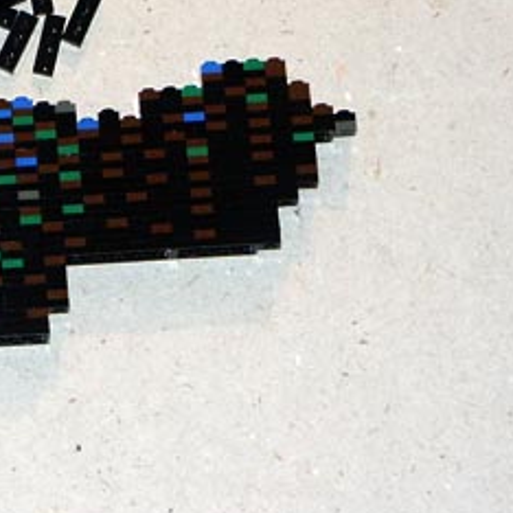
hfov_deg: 7.9
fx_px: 3689
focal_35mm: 220
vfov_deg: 7.9
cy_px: 18
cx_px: -72
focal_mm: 22.54
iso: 200
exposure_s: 1/90
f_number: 3.5
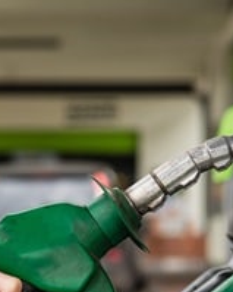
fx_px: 1708
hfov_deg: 7.8
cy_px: 267
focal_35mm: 198
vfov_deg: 9.7
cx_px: 107
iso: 160
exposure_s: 1/200
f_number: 5
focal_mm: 70
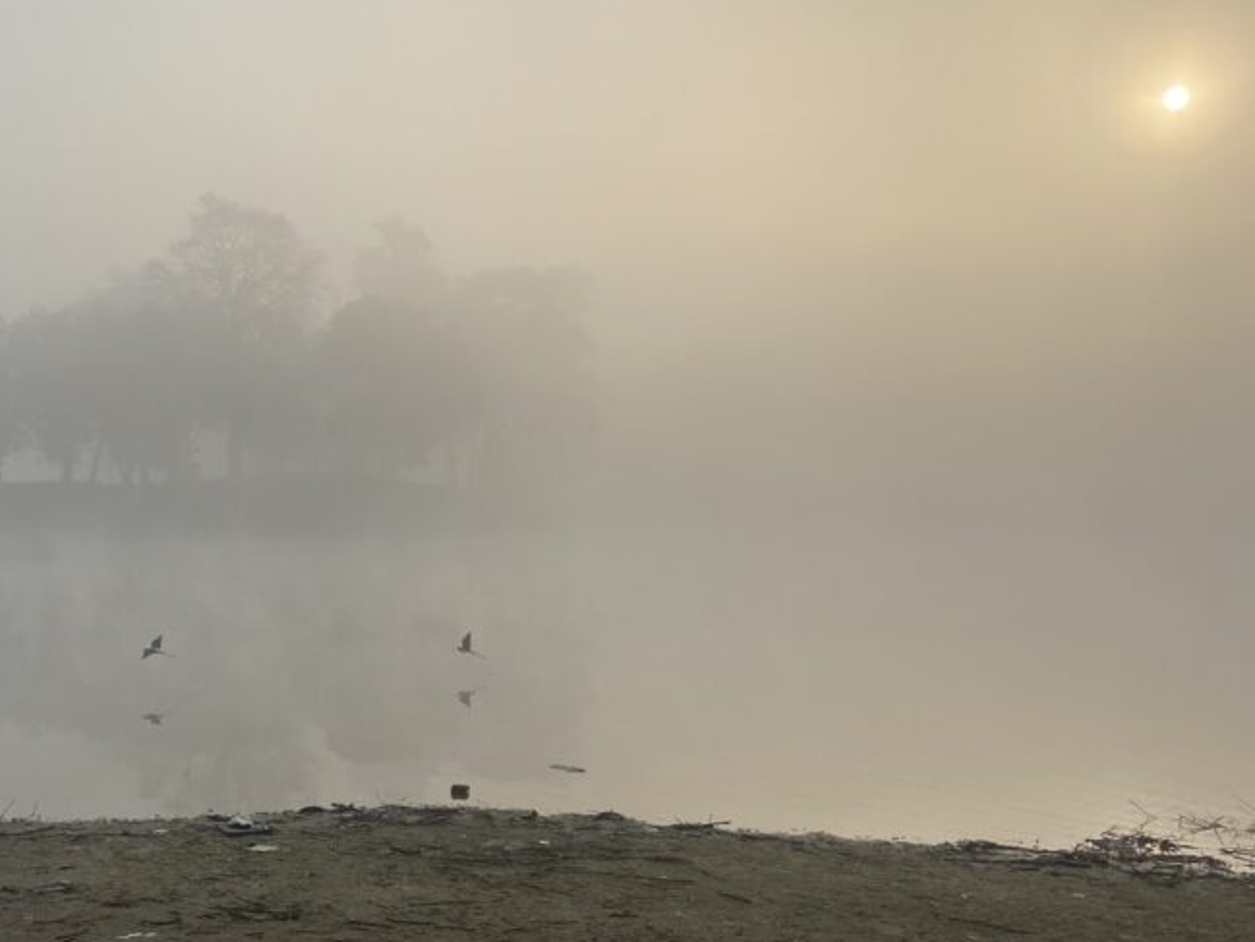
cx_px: 311
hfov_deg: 44.2
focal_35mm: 41
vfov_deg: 35.1
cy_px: 534
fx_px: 1487
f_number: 1.8
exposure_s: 1/3610
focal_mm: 4.25
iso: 32
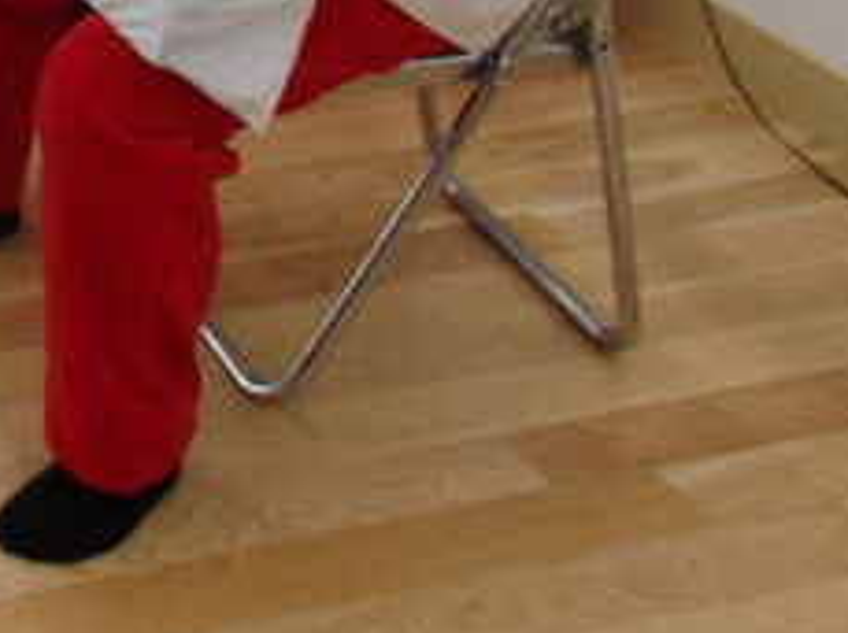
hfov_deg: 20.8
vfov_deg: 16.7
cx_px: -311
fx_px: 2055
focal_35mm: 84
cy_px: -152
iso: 125
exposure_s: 1/100
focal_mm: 4.5
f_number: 3
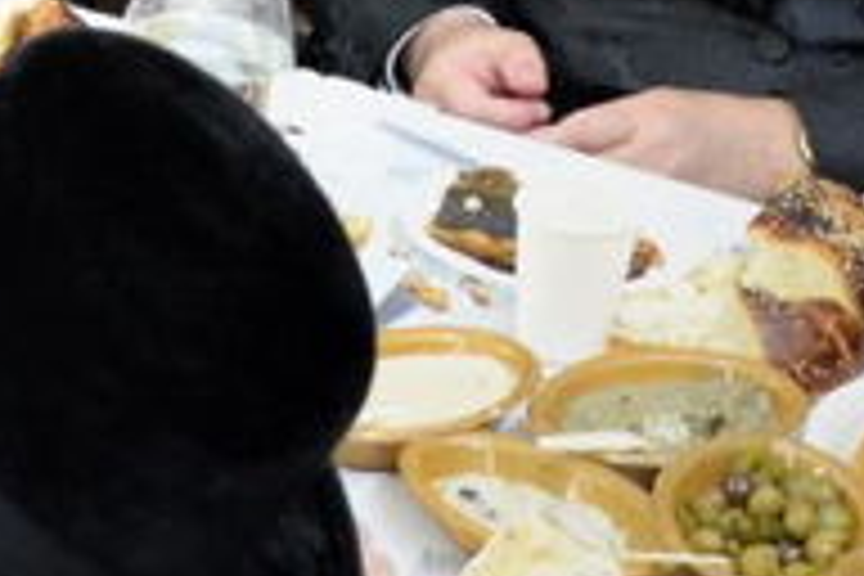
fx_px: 4896
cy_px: -310
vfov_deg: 6.6
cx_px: -855
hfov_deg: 9.4
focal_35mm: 204
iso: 1600
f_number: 5.6
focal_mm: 28
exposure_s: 1/60
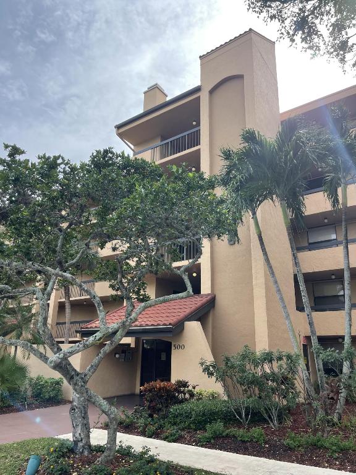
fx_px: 343
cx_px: 178
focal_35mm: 25
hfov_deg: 54.9
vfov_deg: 69.4
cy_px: 238
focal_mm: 5.1
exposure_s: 1/1513
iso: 32
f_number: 1.6
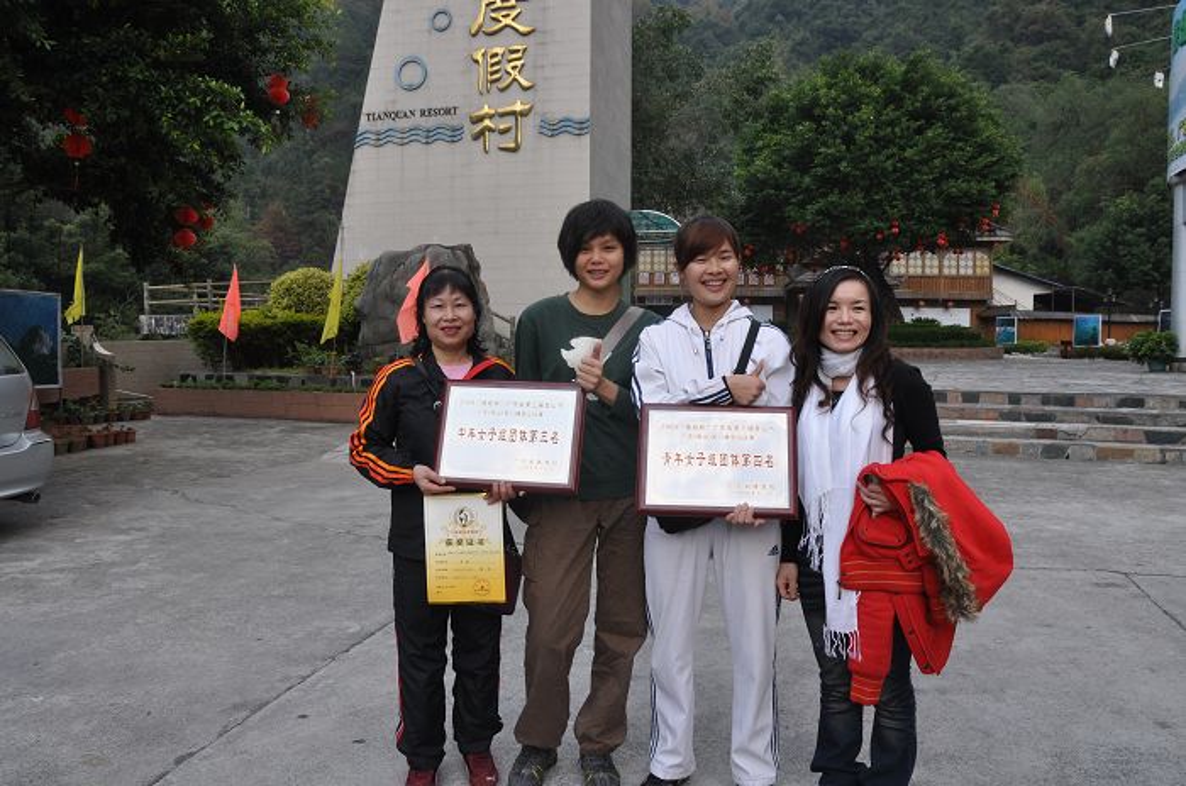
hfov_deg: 67.5
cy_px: 393
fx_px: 888
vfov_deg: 47.8
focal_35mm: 27
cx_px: 593
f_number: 9
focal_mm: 18
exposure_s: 1/320
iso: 320
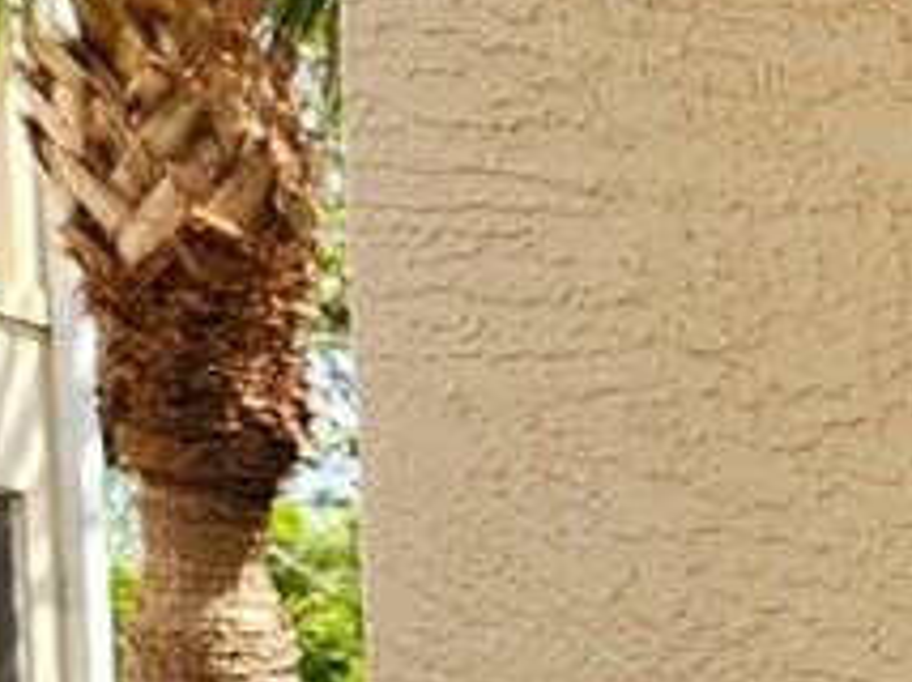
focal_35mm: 172
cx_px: 2834
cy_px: 1611
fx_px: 4526
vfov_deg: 8.0
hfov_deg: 9.0
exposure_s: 1/412
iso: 20
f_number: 1.8
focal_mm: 5.4
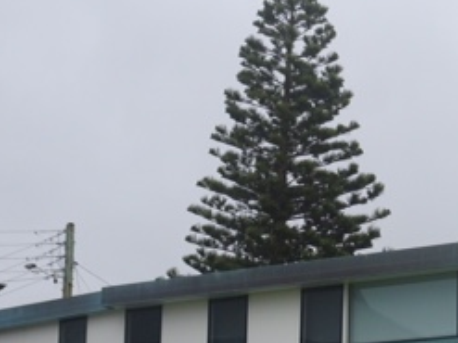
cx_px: 456
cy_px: 321
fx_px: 1918
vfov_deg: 10.2
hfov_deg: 13.4
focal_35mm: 145
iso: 80
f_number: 4.5
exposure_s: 1/500
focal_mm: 9.52
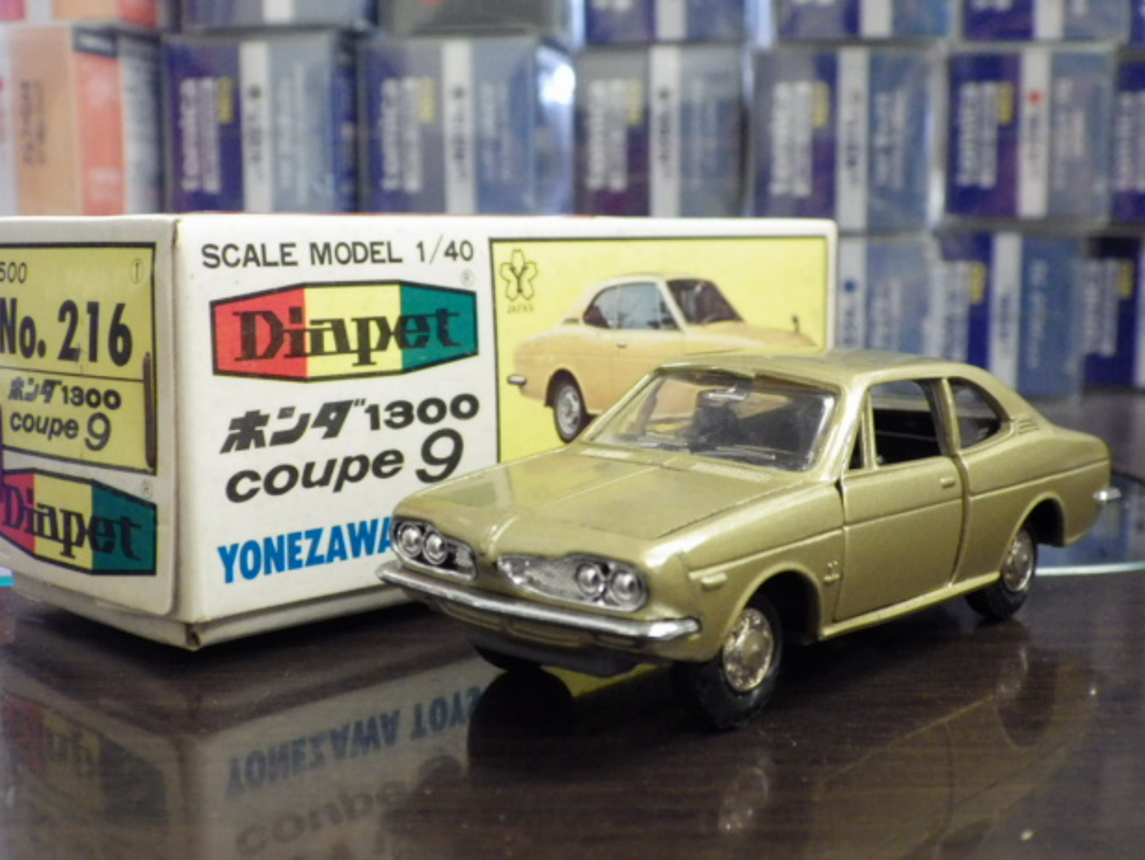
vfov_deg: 28.1
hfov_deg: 36.8
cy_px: 436
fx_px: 1721
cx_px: 551
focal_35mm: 52
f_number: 3.8
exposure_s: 1/40
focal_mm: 9
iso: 800
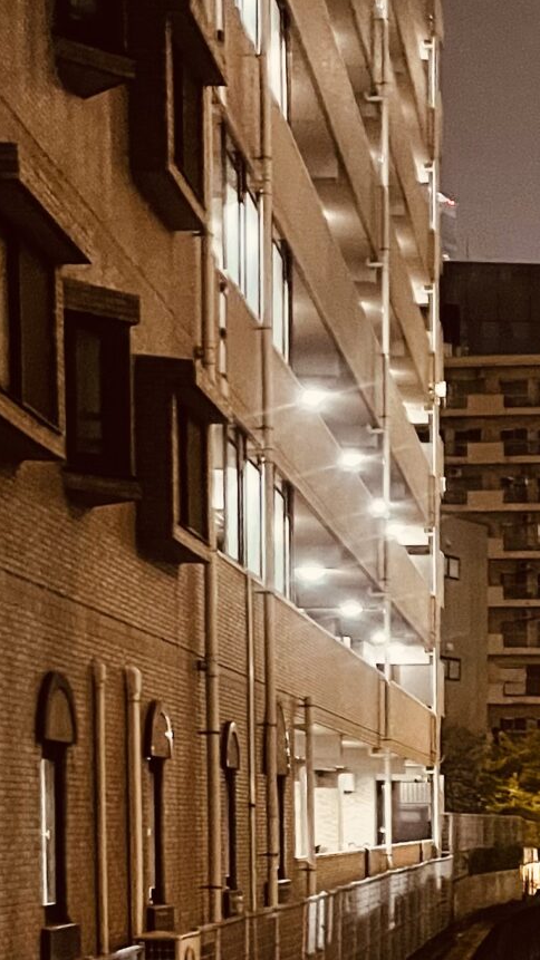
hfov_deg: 14.5
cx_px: 602
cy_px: 996
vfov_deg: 24.8
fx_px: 2063
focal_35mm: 81
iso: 1250
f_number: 1.6
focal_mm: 5.1
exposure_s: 1/17
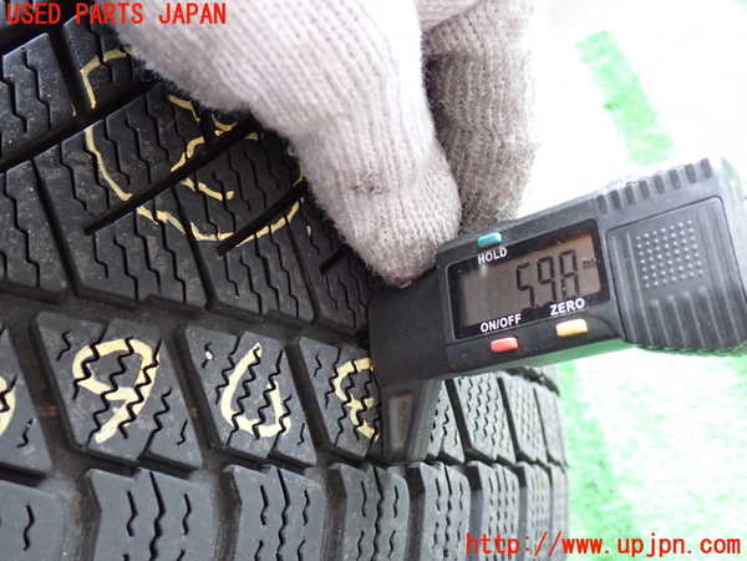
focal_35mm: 32
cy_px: 280
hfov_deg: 56.8
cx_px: 374
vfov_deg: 44.2
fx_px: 691
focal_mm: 5.79
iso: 400
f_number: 2.4
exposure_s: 1/30
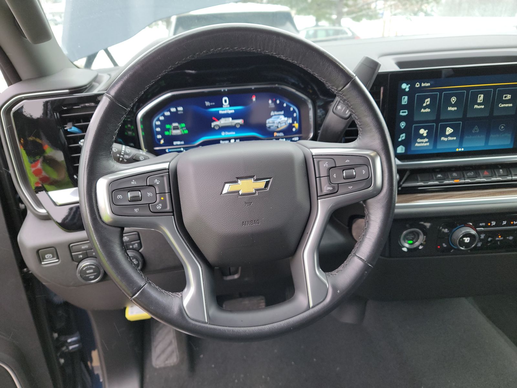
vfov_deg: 56.8
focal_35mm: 24
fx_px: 358
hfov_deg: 71.6
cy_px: 194
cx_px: 258
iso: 207
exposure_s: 1/59
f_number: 1.8
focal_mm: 6.7
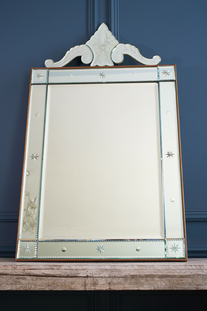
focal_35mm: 54
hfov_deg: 25.1
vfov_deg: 36.9
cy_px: 156
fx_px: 465
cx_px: 104
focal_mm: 54
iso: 100
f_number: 9
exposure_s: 1.3
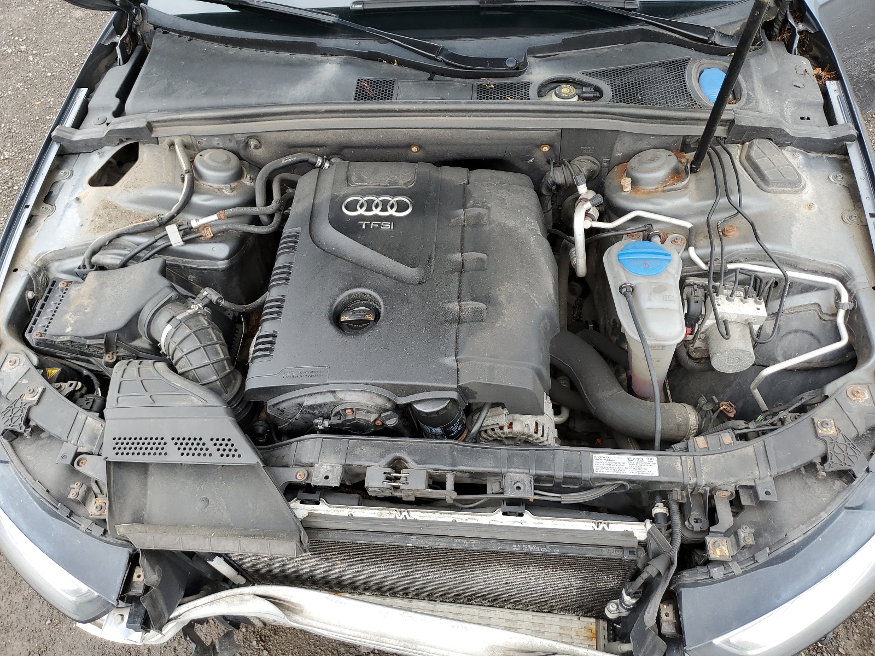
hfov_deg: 67.3
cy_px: 328
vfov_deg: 53.1
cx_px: 438
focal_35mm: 26
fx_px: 657
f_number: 1.5
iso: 50
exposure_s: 1/370
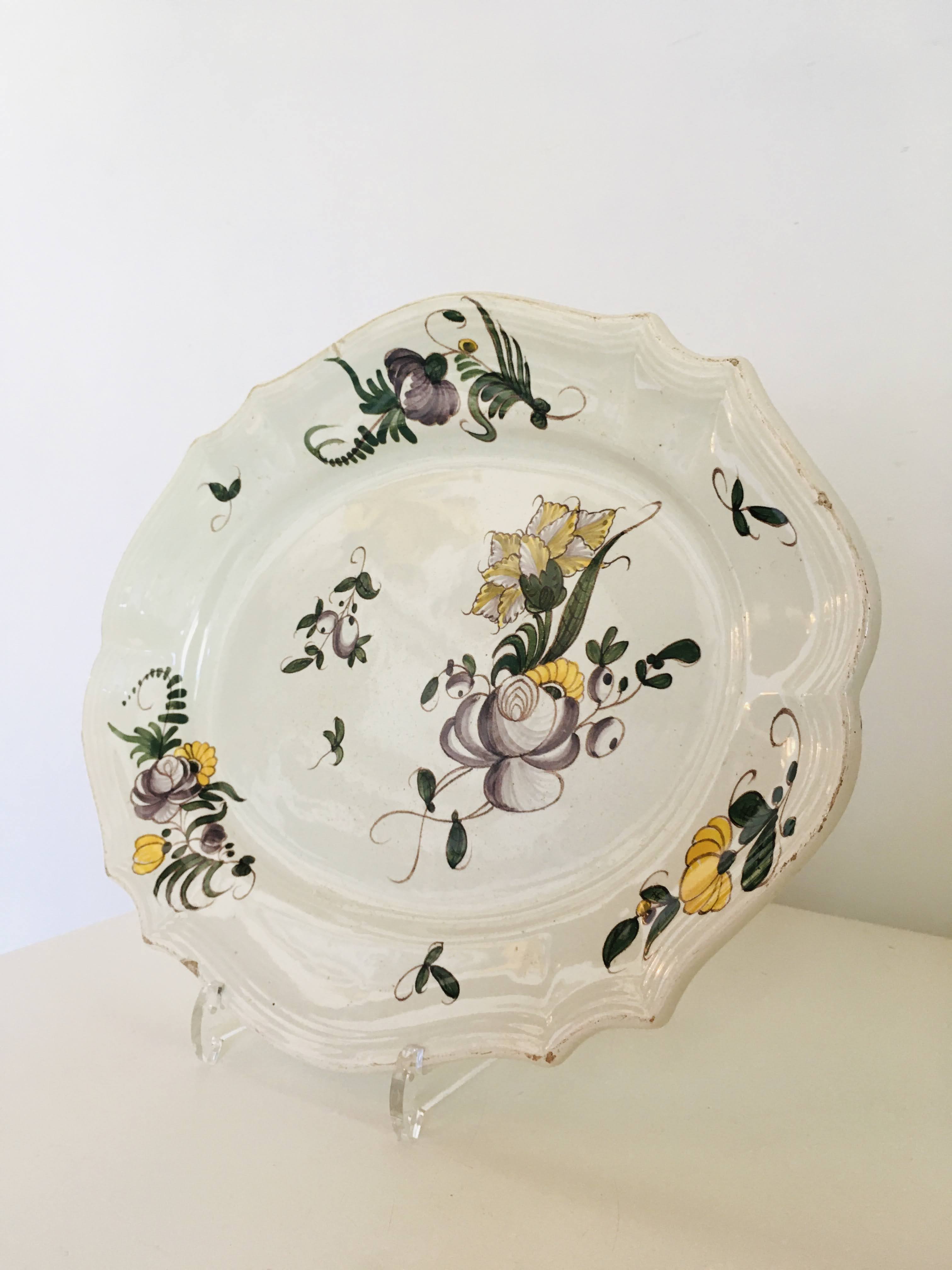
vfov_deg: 61.7
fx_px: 1063
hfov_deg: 48.2
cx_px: 476
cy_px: 635
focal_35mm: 29
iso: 80
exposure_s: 1/33
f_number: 2.2
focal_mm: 4.15
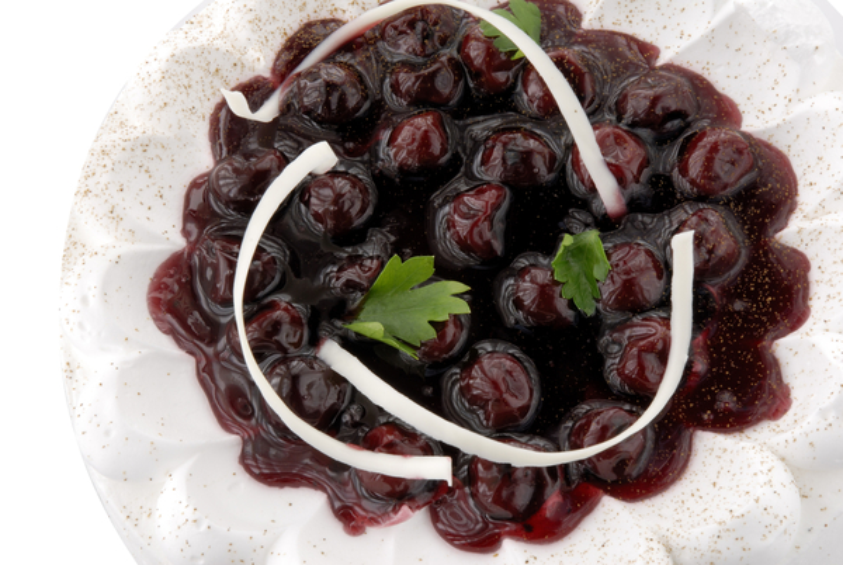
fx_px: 2462
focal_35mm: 105
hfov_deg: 19.4
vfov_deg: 13.1
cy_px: 282
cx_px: 422
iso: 100
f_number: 25
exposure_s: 1/3
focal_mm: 70
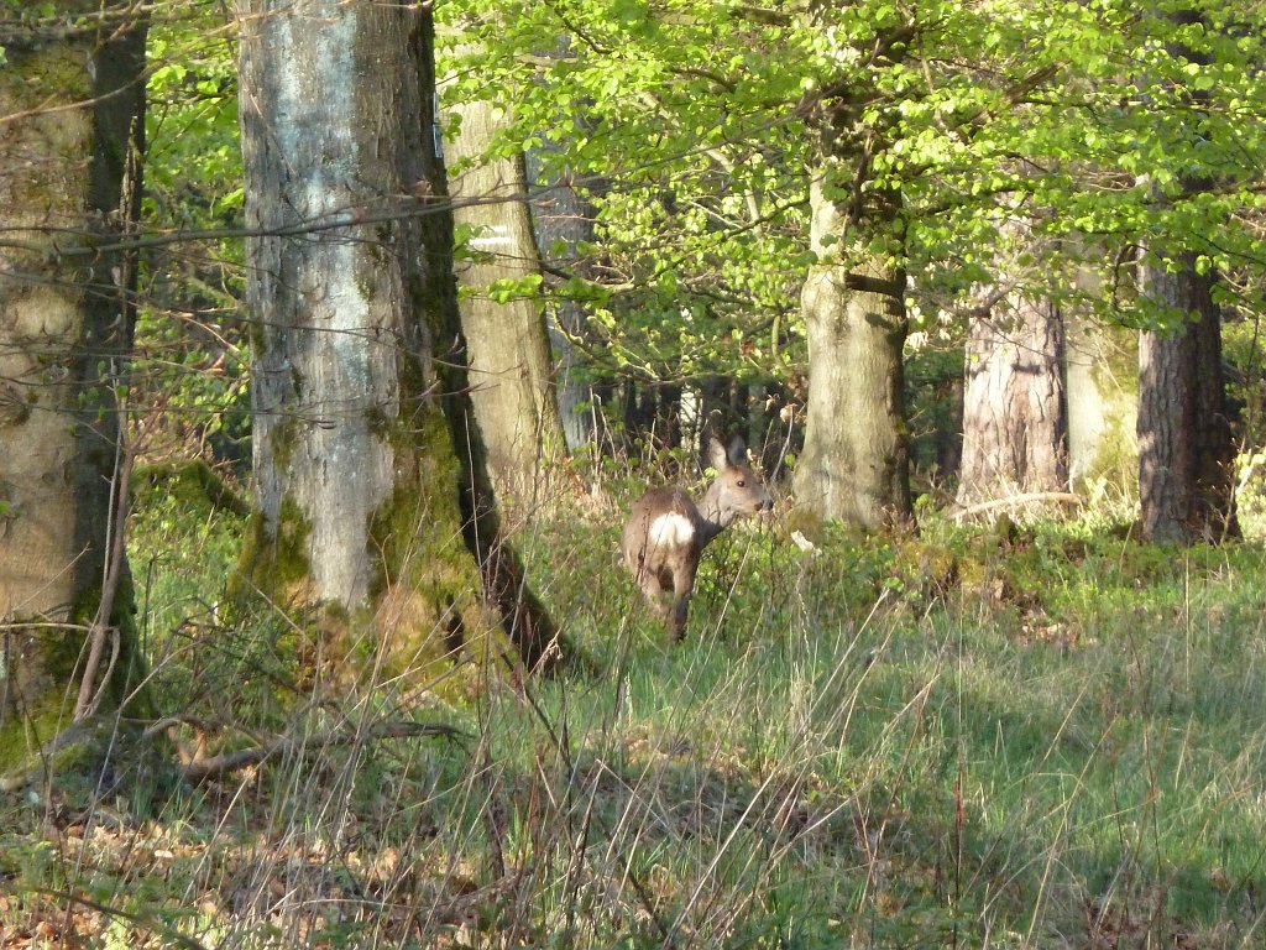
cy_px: 475
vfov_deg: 3.7
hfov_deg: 5.0
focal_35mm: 399
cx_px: 633
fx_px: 14593
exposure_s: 1/100
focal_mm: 49.2
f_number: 4.9
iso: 400
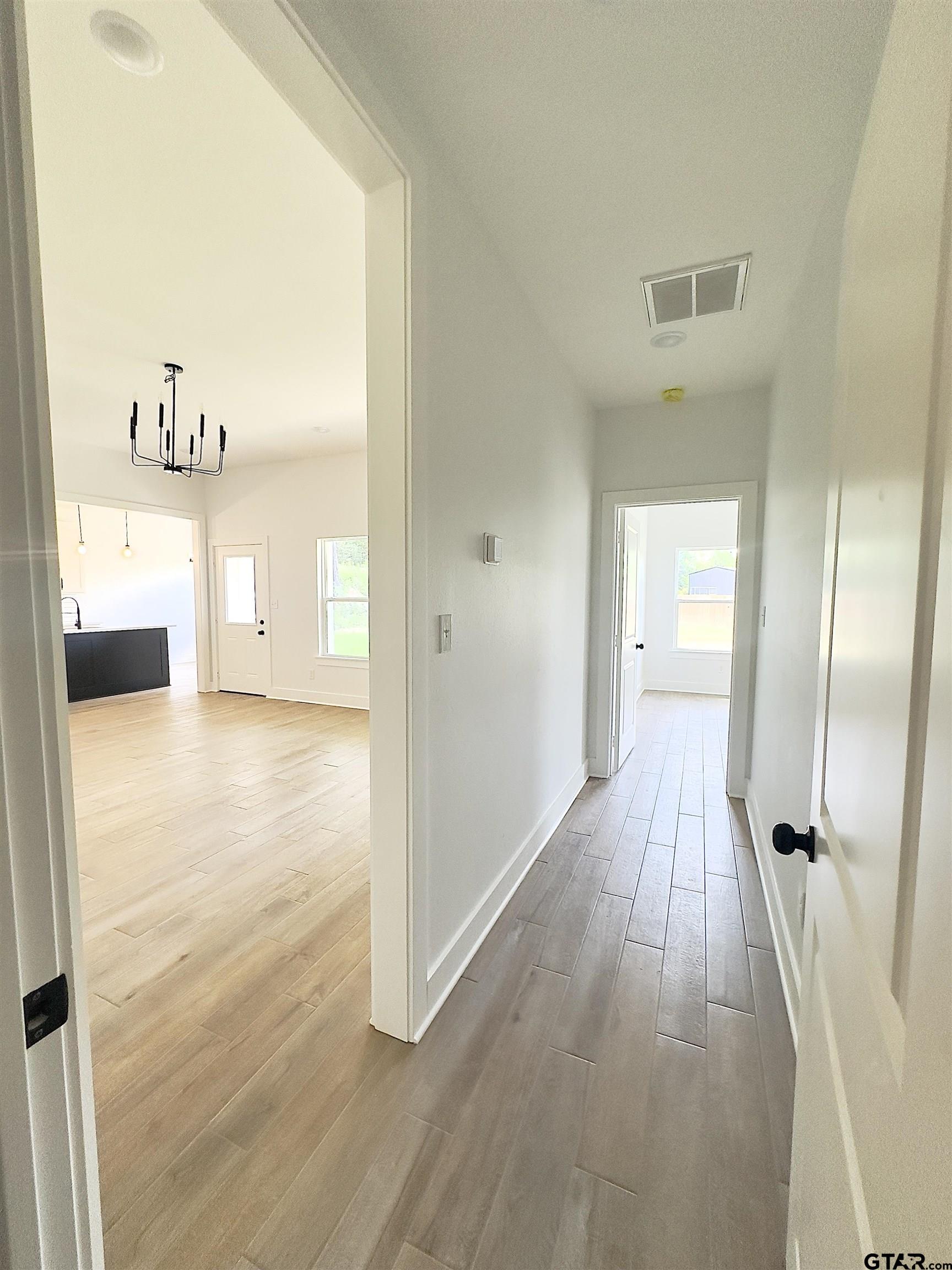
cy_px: 635
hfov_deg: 85.7
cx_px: 476
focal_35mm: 14
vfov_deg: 102.1
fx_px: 513
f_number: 2.2
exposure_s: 1/120
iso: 200
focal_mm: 2.22
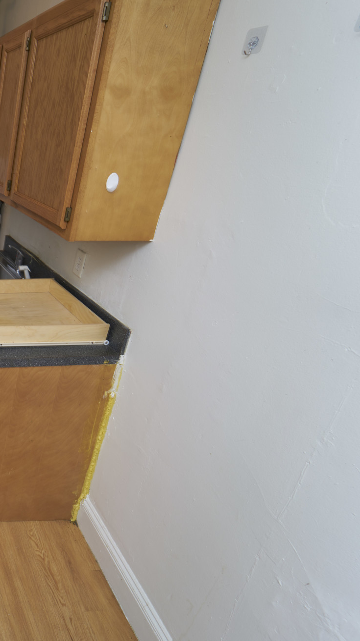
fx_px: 390
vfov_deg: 78.7
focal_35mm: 23
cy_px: 308
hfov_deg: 33.7
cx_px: -122
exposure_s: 1/4
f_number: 7.1
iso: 250
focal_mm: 14
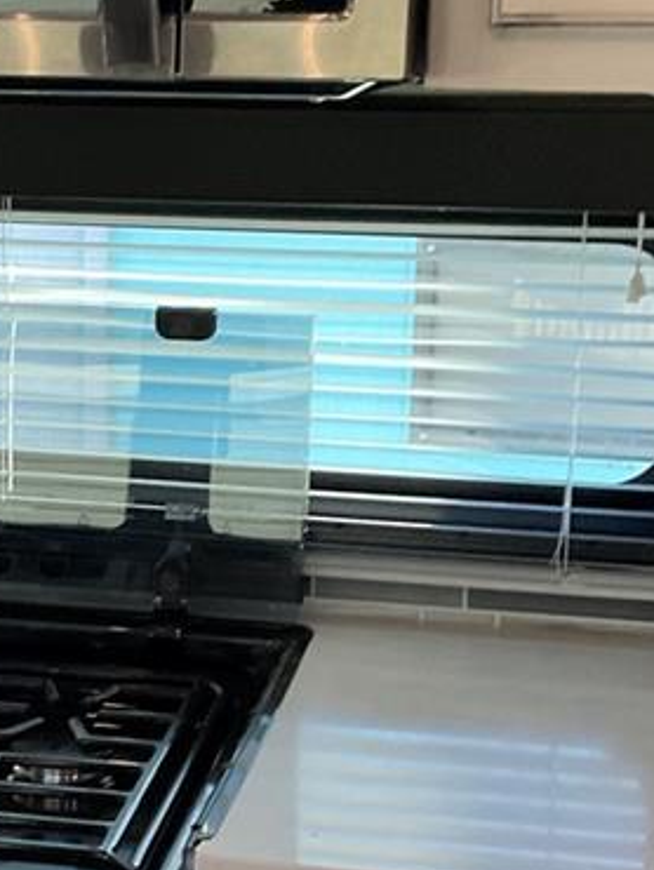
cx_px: -31
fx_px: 2365
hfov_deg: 15.4
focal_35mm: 94
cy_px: 487
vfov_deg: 20.8
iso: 100
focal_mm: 3
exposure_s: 1/60
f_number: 1.8
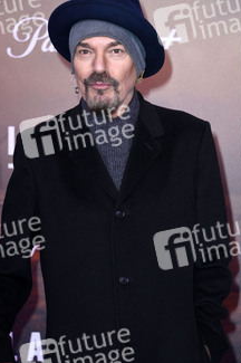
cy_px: 188
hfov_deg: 9.1
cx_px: 109
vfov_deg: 13.7
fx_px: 1509
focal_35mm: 150
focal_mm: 122
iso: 400
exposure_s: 1/200
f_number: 5.6
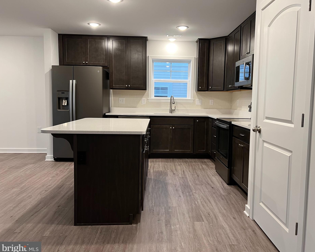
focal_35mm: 28
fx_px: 261
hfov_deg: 62.1
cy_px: 125
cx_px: 173
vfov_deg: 51.5
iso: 80
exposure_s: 1/60
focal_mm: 5.7
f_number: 1.5
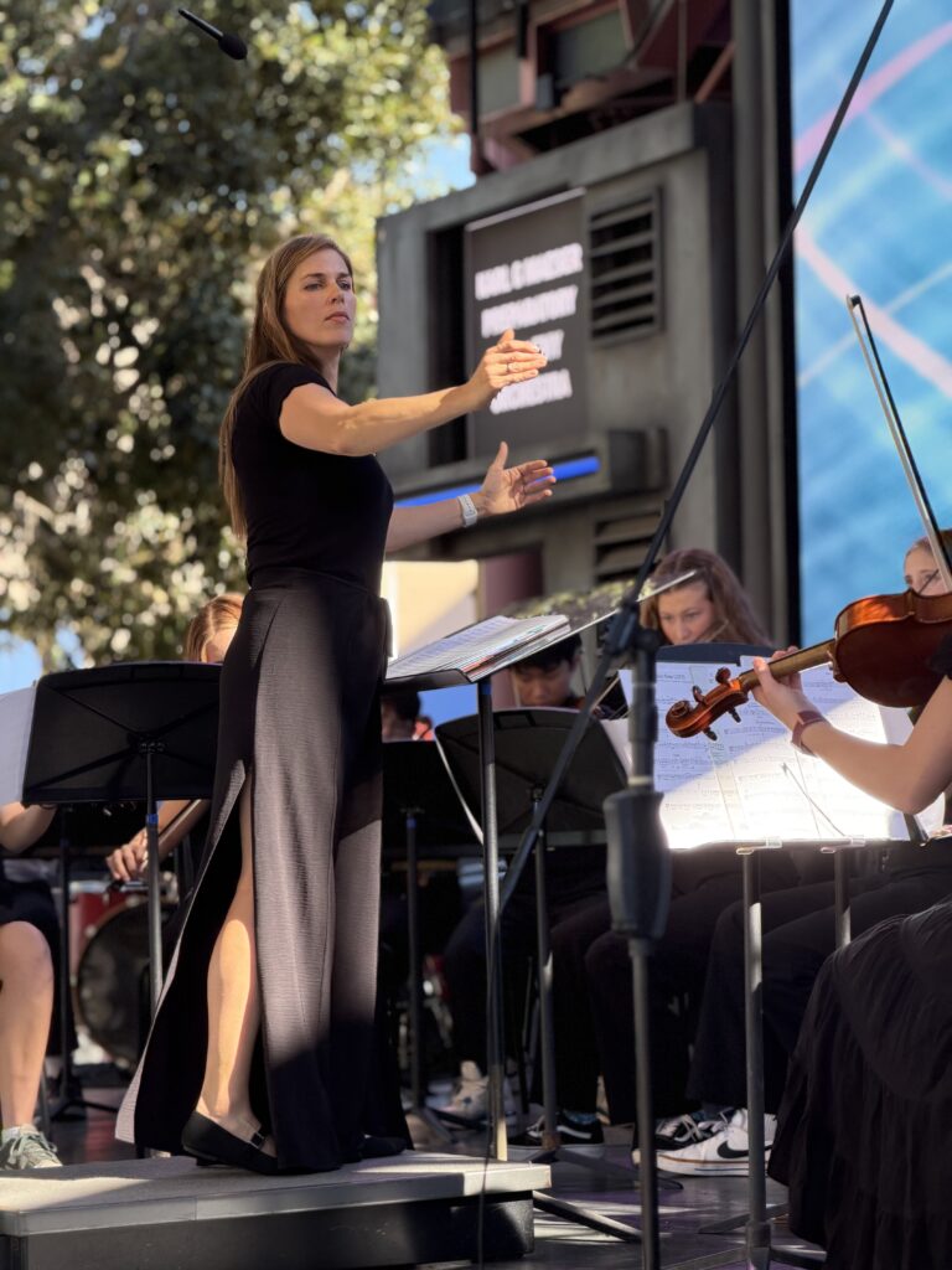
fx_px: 3667
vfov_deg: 19.6
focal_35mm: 100
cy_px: 635
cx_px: 476
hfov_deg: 14.8
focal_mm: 16.89
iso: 80
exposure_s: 1/120
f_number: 2.8
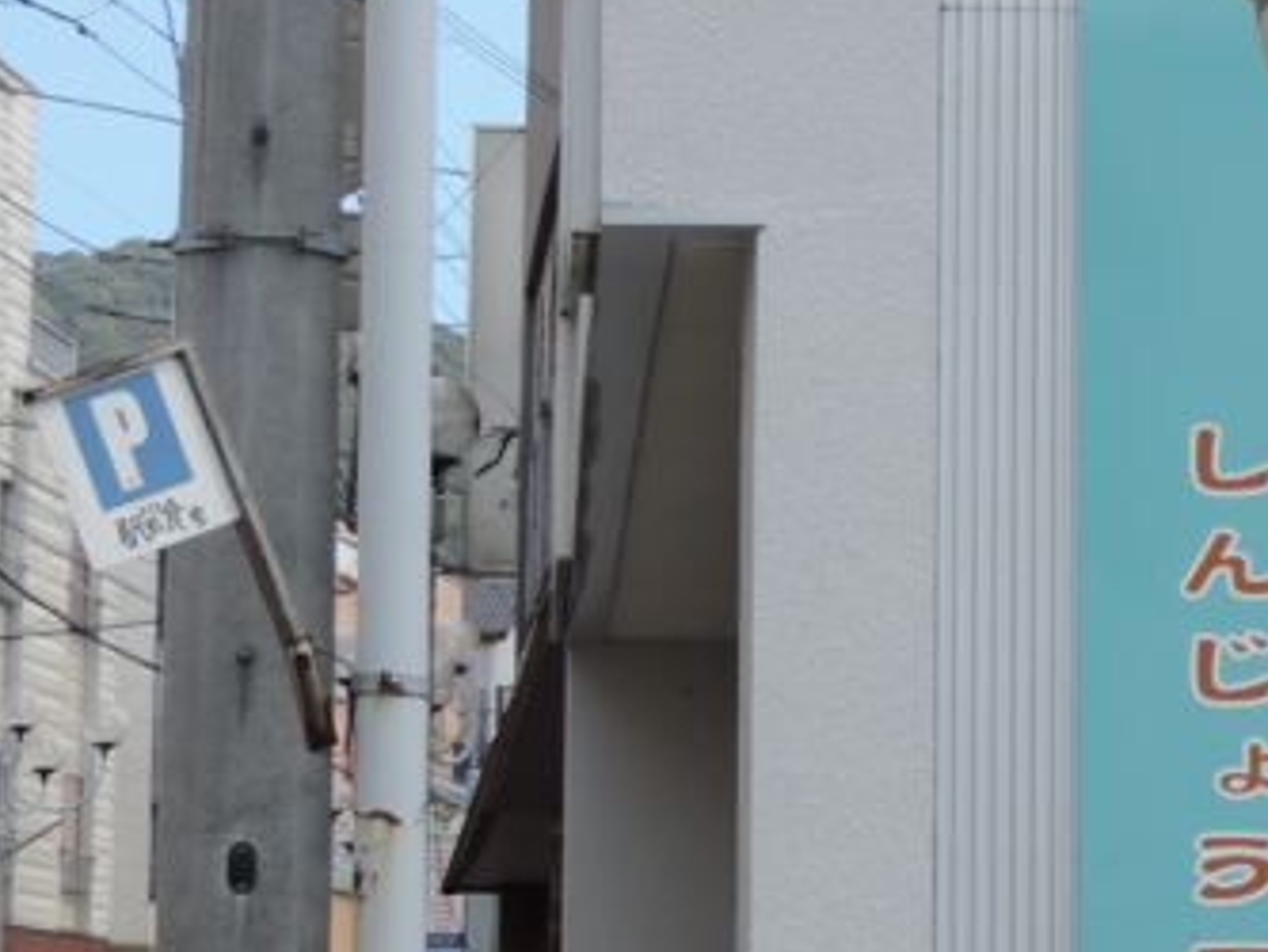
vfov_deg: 11.2
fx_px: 4837
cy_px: 423
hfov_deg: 14.5
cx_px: 1485
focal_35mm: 132
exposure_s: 1/500
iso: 80
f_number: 3.7
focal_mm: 9.8
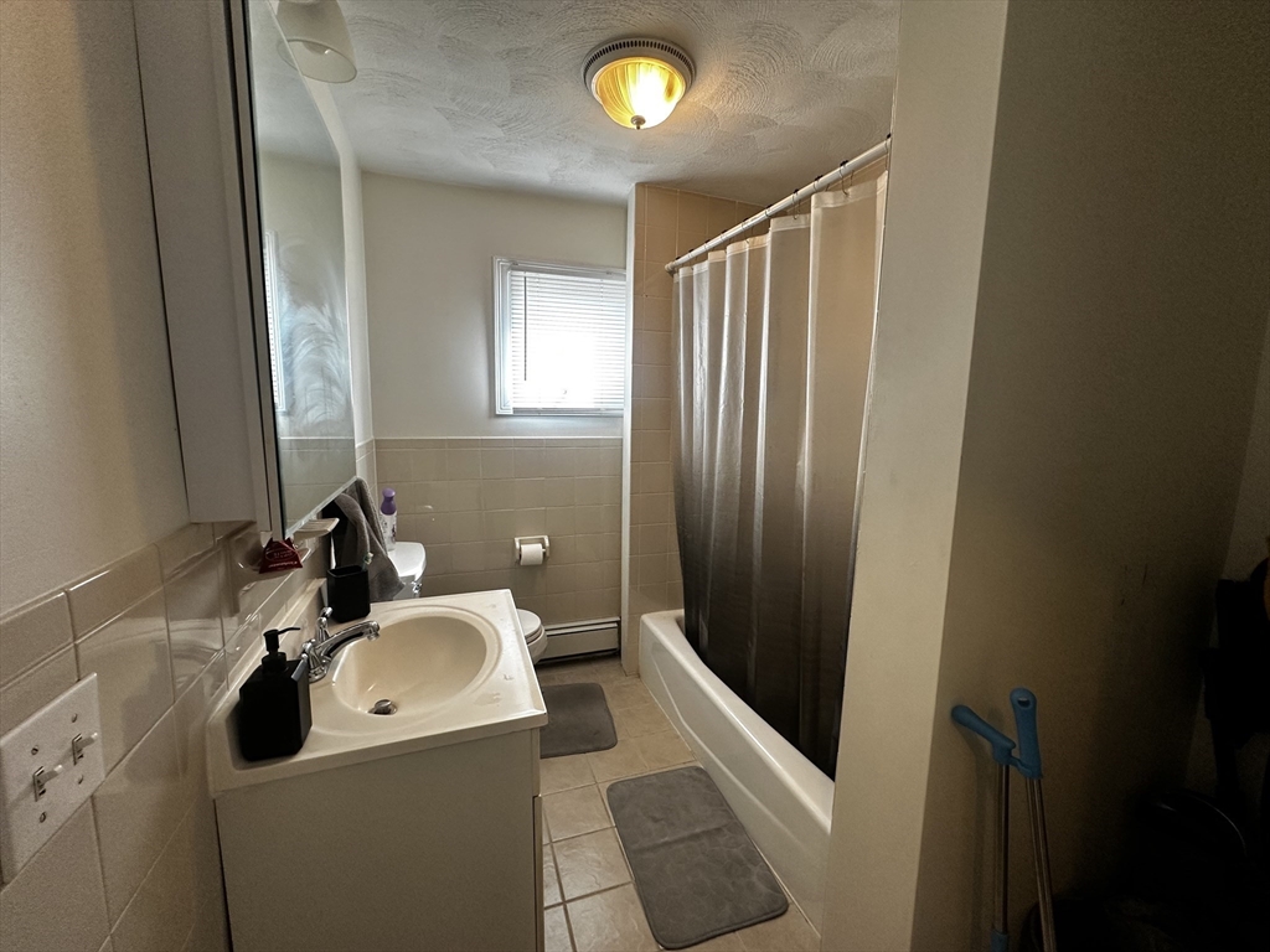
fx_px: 514
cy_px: 476
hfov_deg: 102.1
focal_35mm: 14
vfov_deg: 85.7
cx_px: 635
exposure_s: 1/60
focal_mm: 2.22
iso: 200
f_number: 2.2
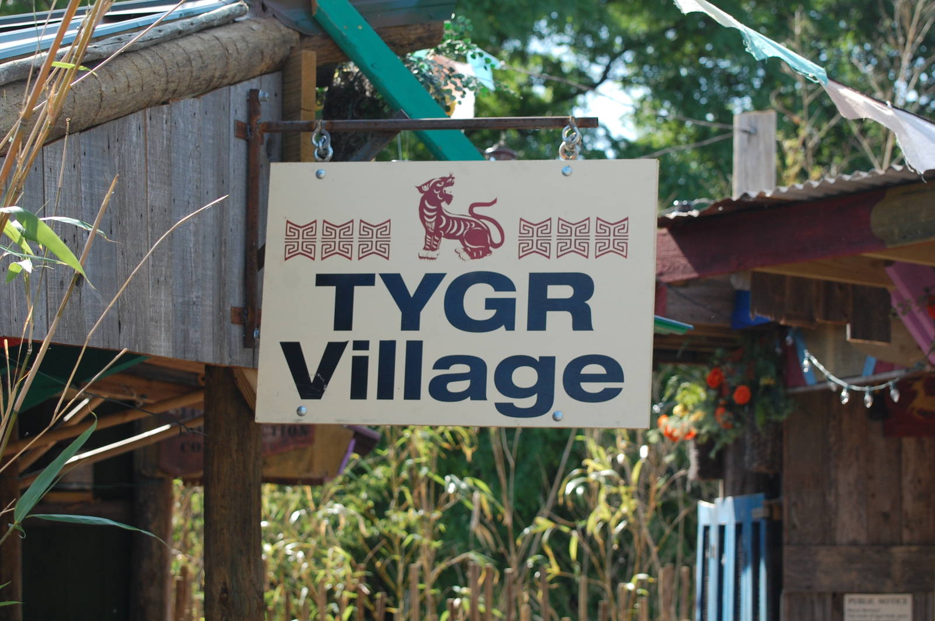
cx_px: 468
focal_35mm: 105
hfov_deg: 19.5
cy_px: 310
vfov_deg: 13.0
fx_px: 2725
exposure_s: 1/500
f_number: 5.6
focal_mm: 70
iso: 320
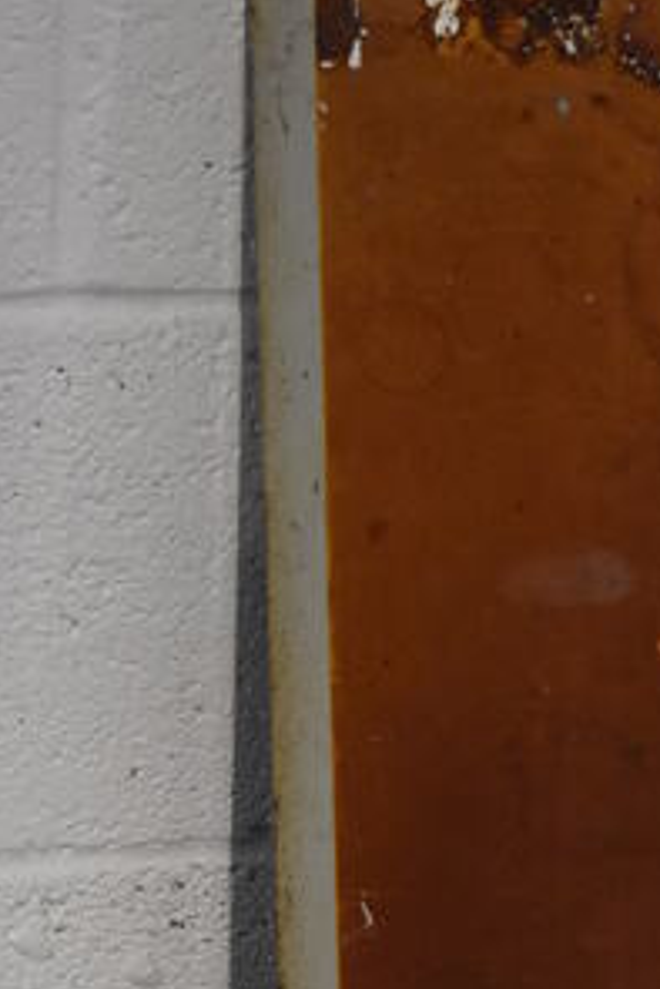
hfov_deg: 8.7
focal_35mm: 158
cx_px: 553
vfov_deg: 12.4
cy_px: 1467
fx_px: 4340
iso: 2800
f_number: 4.5
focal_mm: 34
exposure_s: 1/125
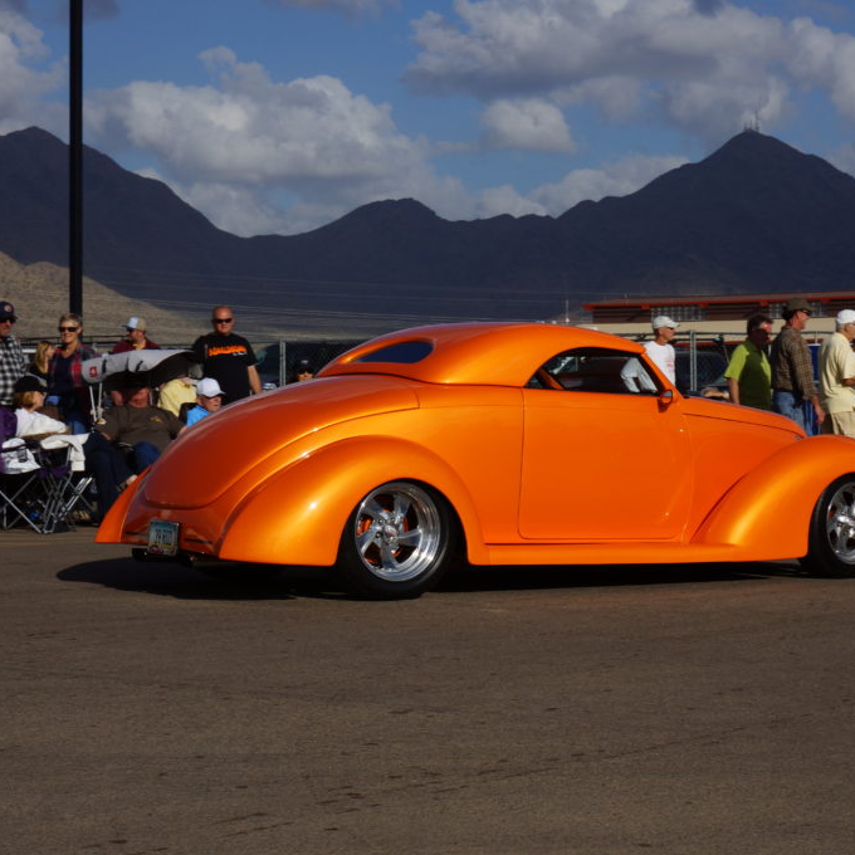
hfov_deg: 18.1
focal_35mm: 96
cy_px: 428
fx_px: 2683
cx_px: 549
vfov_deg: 18.1
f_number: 13
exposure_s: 1/400
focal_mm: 50
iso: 100
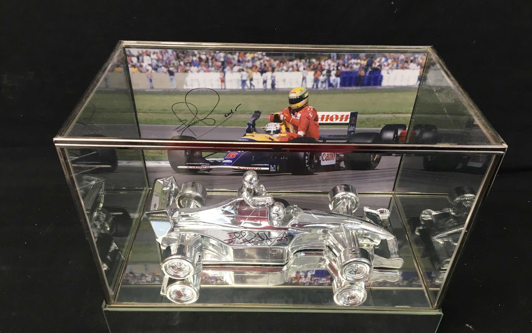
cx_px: 265
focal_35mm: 31
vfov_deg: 40.5
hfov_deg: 61.2
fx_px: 450
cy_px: 189
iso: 64
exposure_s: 1/33
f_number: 2.2
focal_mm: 4.15
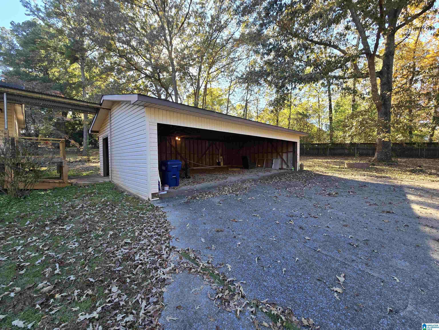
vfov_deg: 89.9
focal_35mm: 13
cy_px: 165
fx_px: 165
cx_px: 220
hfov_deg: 106.2
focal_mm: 2.2
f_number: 2.2
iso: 50
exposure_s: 1/165
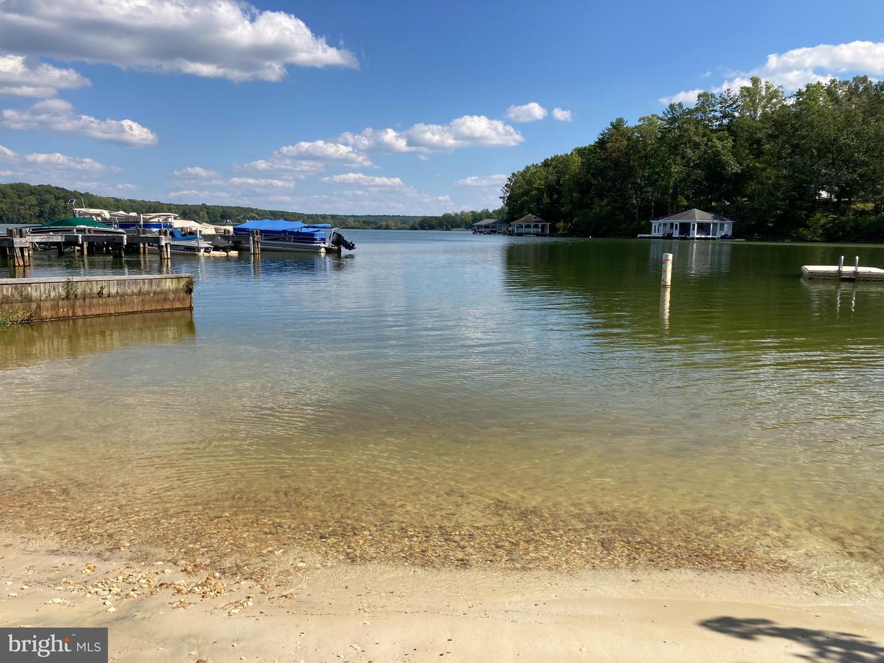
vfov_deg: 49.7
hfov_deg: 63.4
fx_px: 715
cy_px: 332
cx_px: 442
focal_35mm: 28
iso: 20
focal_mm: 3.99
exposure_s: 1/2288
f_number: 1.8
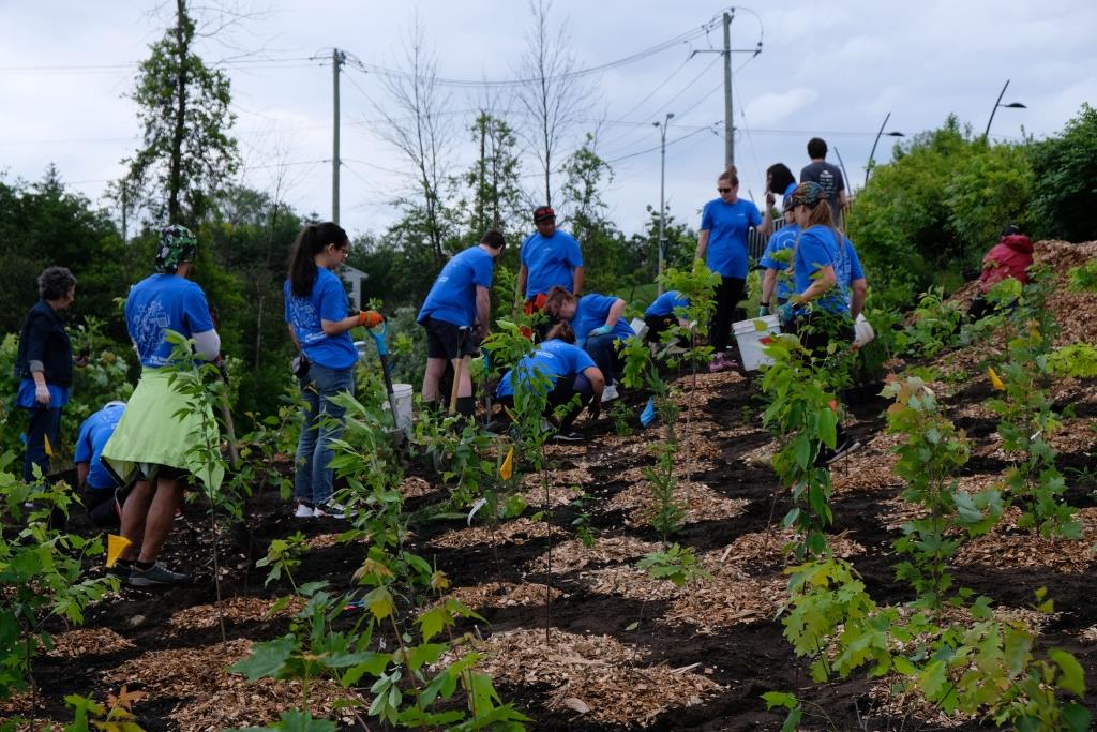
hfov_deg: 29.2
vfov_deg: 19.7
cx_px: 548
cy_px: 366
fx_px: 2103
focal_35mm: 69
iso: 400
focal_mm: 46.3
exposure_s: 1/140
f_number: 7.1
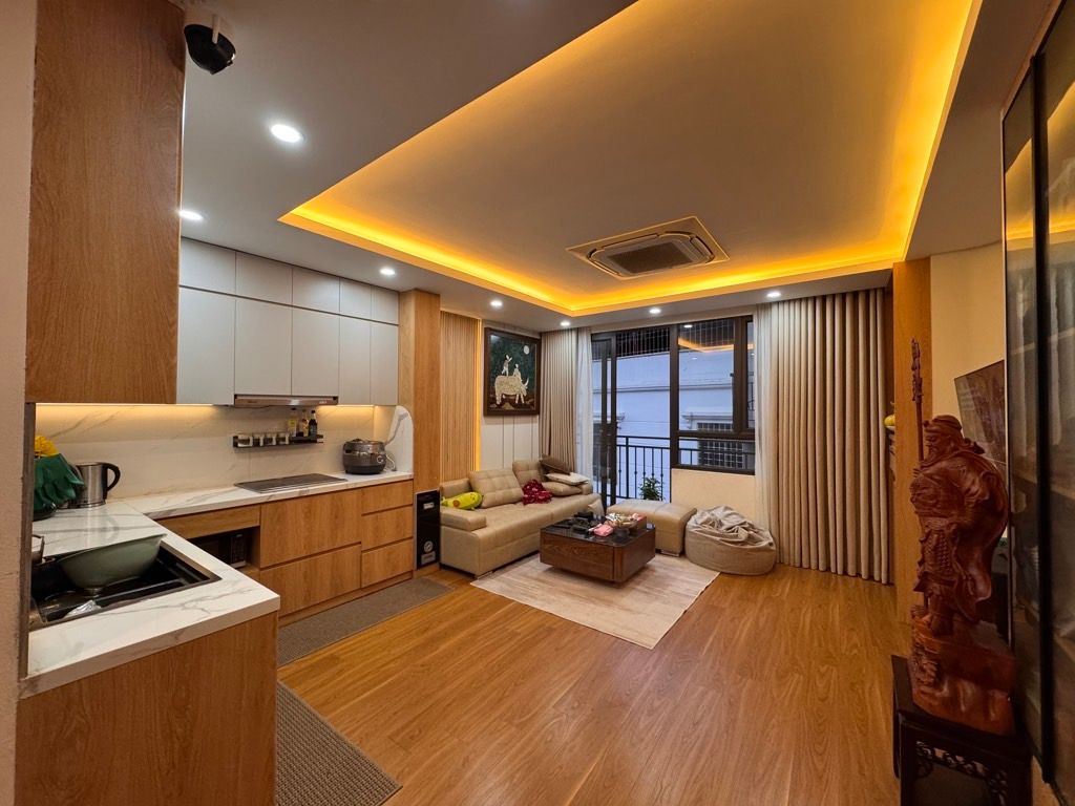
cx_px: 538
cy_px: 403
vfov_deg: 85.7
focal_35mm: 14
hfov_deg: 102.1
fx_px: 435
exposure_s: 1/100
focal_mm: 2.22
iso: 250
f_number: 2.2
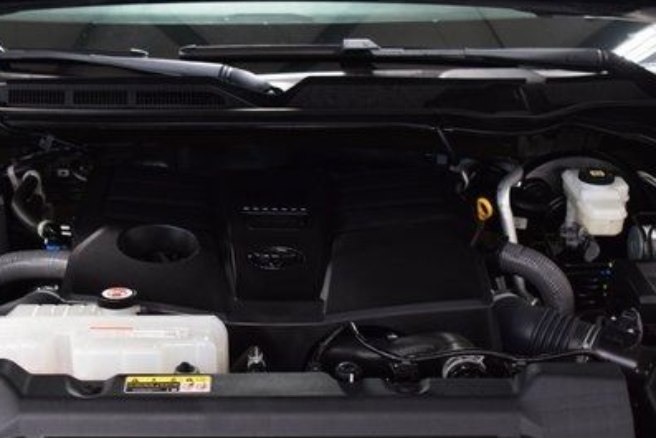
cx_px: 246
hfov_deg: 34.3
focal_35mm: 58
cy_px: 305
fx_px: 1057
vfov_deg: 23.3
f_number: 3.2
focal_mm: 24
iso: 1600
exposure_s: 1/60
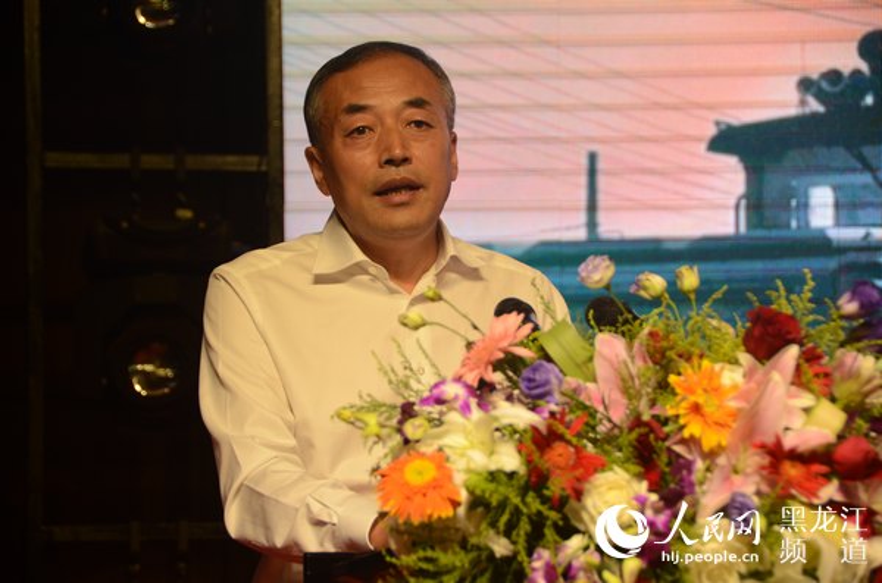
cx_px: 441
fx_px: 3483
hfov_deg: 14.4
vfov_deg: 9.6
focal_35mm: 142
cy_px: 292
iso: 1000
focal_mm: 95
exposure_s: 1/200
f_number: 5.3
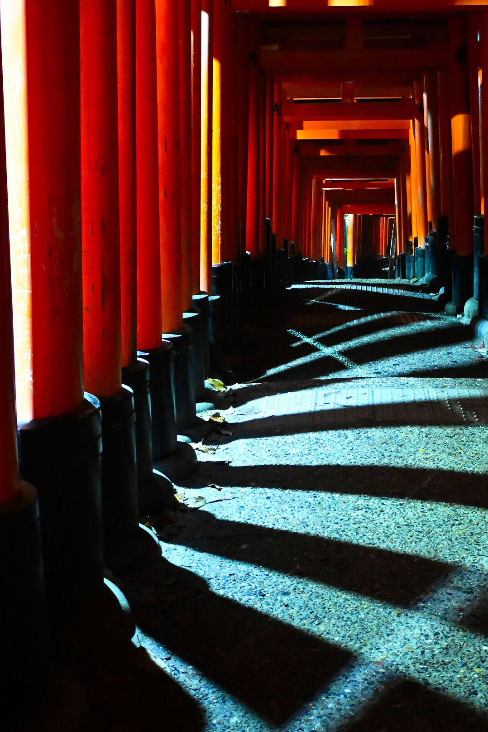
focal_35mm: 49
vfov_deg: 40.0
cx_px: 360
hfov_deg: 27.2
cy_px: 268
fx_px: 996
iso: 6400
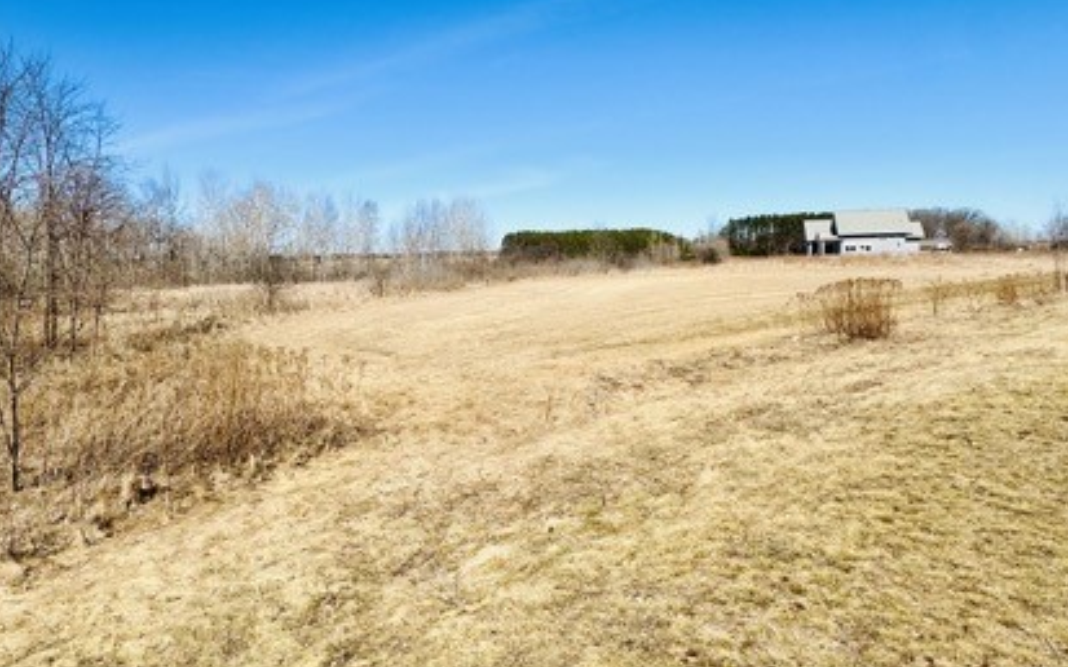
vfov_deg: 52.9
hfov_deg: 76.3
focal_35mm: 23
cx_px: 427
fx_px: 669
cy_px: 302
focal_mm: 2.22
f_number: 2.2
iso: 50
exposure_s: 1/2959
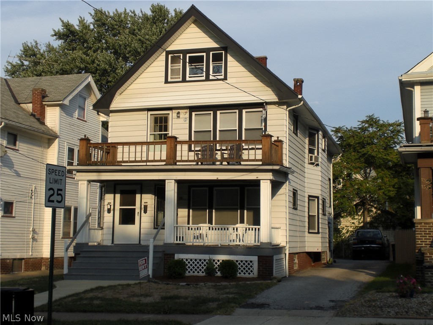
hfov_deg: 37.5
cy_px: 162
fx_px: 638
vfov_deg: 28.6
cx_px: 216
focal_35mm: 51
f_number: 5.1
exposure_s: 1/250
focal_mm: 8.44
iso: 50
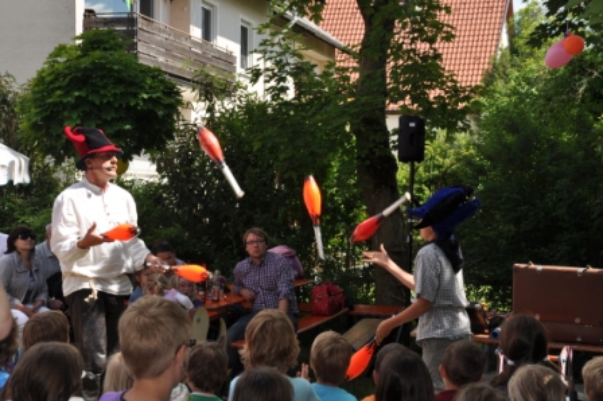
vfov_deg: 18.9
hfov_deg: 28.1
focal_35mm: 72
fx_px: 1205
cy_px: 200
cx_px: 302
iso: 200
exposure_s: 1/200
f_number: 11
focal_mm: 48
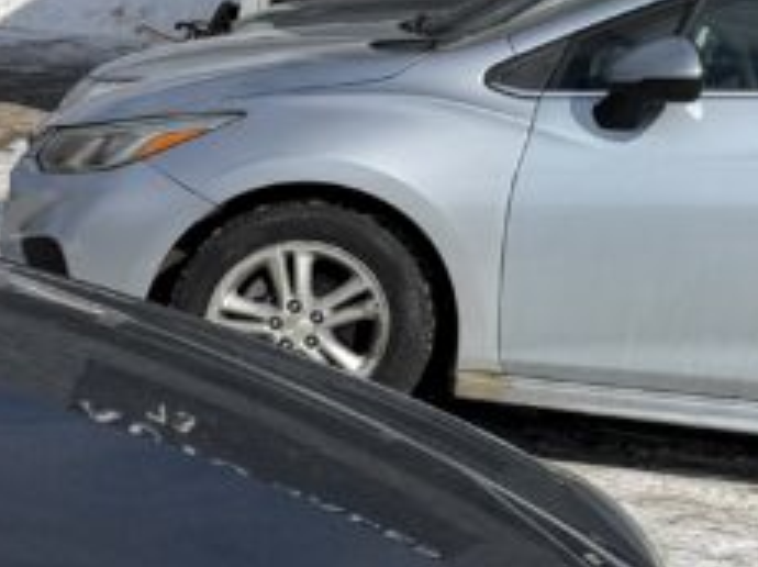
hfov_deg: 15.1
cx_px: -728
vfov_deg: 13.4
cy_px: 676
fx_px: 2341
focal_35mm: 107
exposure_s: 1/10309
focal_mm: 6.76
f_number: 1.78
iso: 80
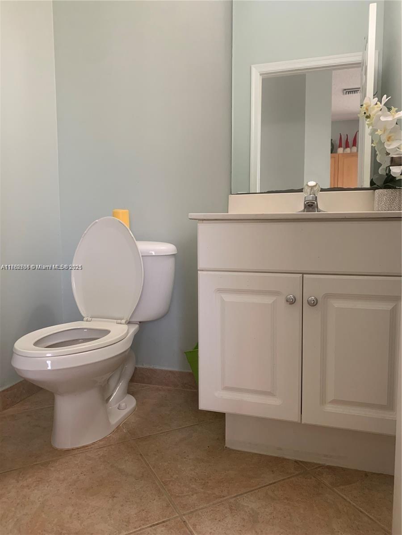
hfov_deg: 53.1
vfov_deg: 67.3
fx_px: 403
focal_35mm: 26
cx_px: 201
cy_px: 268
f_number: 1.8
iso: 200
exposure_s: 1/60
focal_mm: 4.25
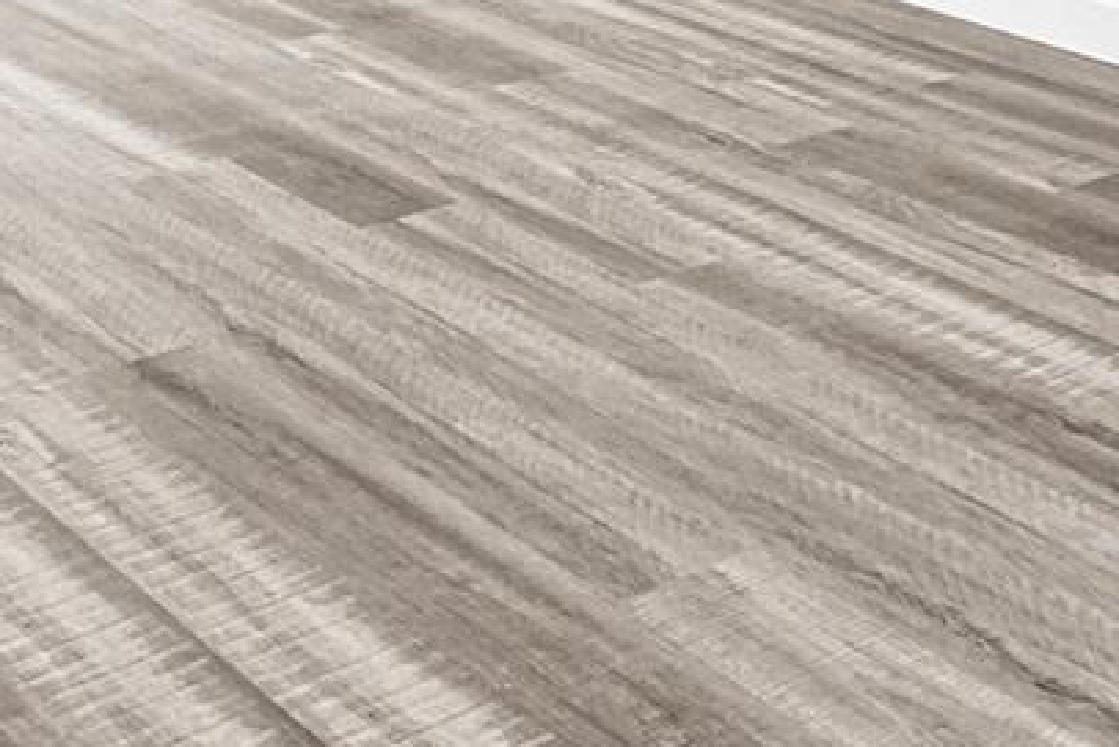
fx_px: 1959
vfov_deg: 17.0
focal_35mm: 63
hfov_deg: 26.7
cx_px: -358
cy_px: -670
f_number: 8
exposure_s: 1/30
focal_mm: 16
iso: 1000
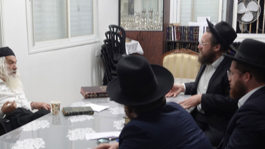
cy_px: 81
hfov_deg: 39.5
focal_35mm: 52
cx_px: 94
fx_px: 365
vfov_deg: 23.0
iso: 320
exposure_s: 1/40
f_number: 2.8
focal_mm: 12.93
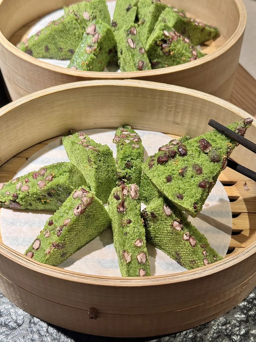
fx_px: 483
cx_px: 126
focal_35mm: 49
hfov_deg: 29.7
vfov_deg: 38.9
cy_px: 173
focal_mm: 6.76
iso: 125
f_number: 1.78
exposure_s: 1/50
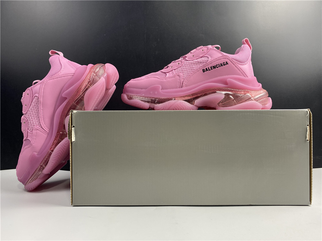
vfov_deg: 53.1
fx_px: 242
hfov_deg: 67.3
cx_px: 161
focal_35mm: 26
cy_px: 120
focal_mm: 4.25
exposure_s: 1/100
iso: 100
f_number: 1.8
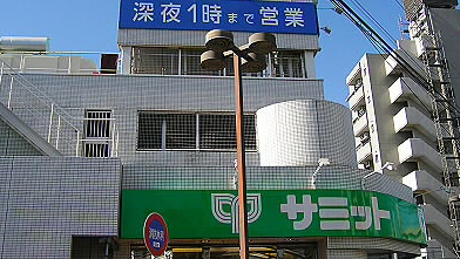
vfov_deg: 29.7
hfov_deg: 50.5
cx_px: 230
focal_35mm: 40
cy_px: 103
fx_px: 488
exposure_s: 1/1000
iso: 64
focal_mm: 60
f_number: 2.8
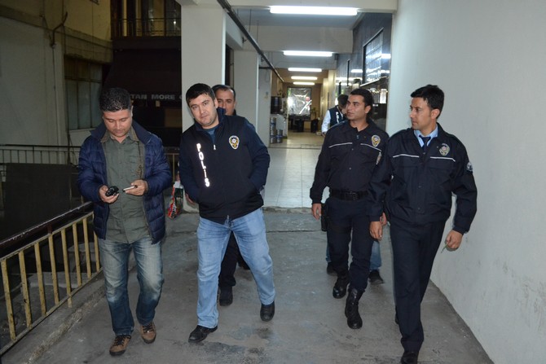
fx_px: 410
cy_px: 182
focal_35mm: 27
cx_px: 273
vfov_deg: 48.0
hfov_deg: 67.4
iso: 2000
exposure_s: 1/60
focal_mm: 18
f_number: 3.5
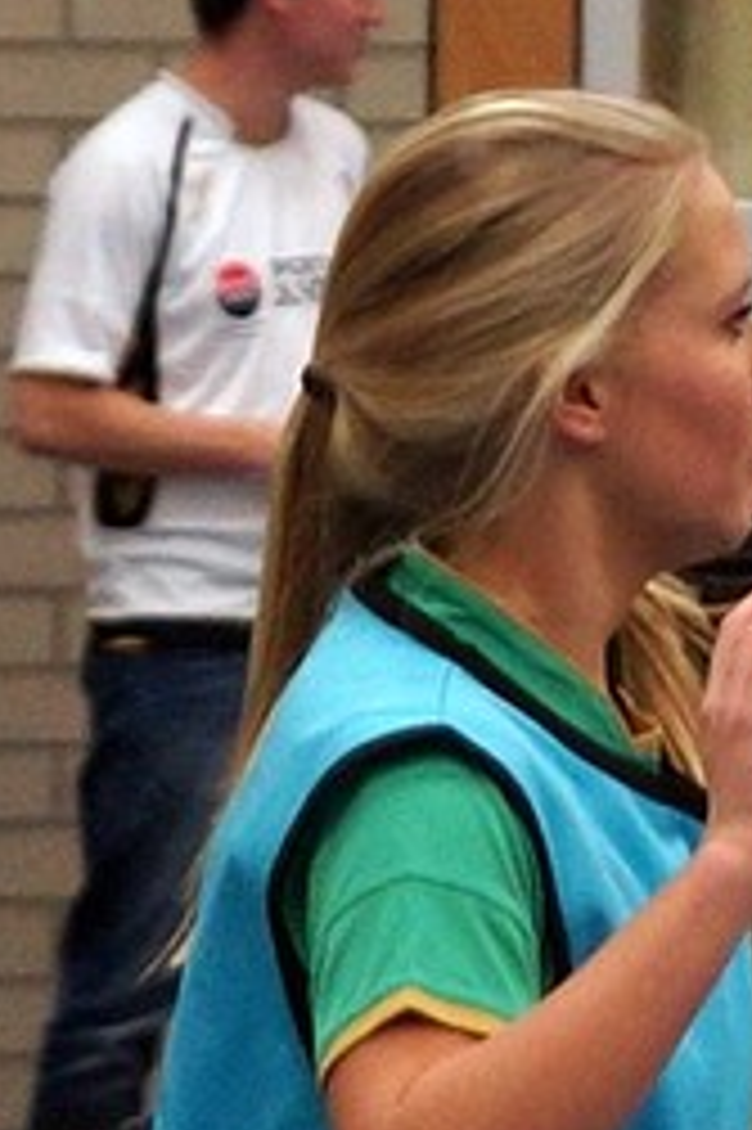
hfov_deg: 4.4
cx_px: 1414
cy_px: 824
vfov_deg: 6.7
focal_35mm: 306
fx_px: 9601
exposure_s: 1/160
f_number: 2.8
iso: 640
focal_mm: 50
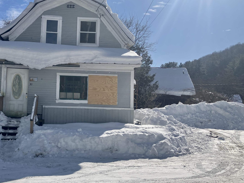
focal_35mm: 40
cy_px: 88
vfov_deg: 36.0
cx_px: 73
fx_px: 282
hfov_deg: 45.7
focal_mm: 3.99
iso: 32
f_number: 1.8
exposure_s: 1/4878
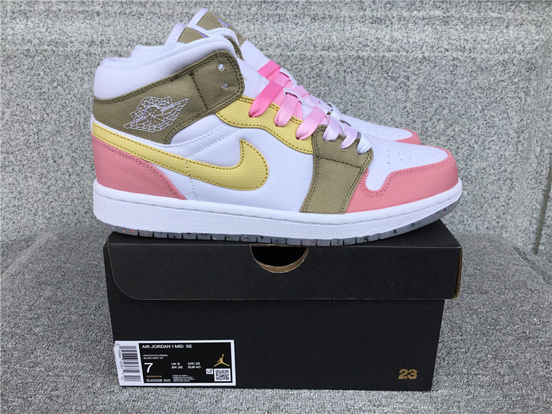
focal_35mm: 31
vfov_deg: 45.4
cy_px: 207
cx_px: 276
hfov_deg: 58.4
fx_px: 494
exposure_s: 1/741
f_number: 2.4
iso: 25
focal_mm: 3.3
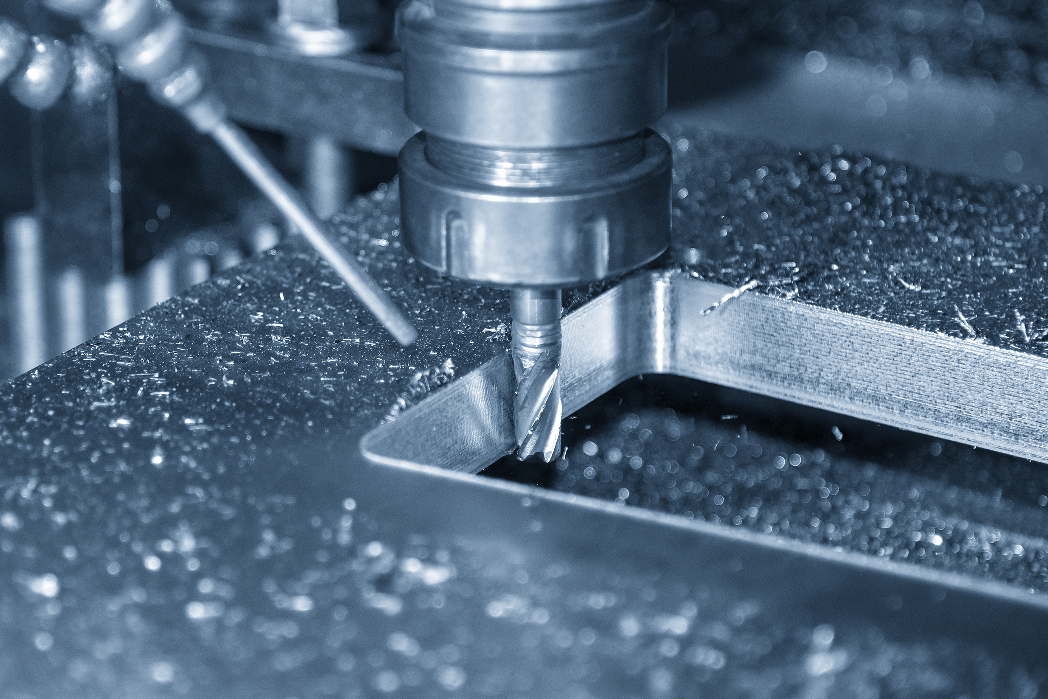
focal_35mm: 133
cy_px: 340
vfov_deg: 10.3
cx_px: 537
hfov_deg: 15.4
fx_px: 3872
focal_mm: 120
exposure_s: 1/60
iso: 1000
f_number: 4
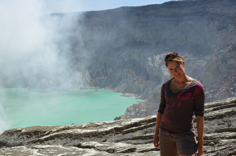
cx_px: 118
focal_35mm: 48
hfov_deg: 41.2
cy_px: 78
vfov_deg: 27.9
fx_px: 314
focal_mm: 32
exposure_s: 1/250
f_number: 8
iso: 100
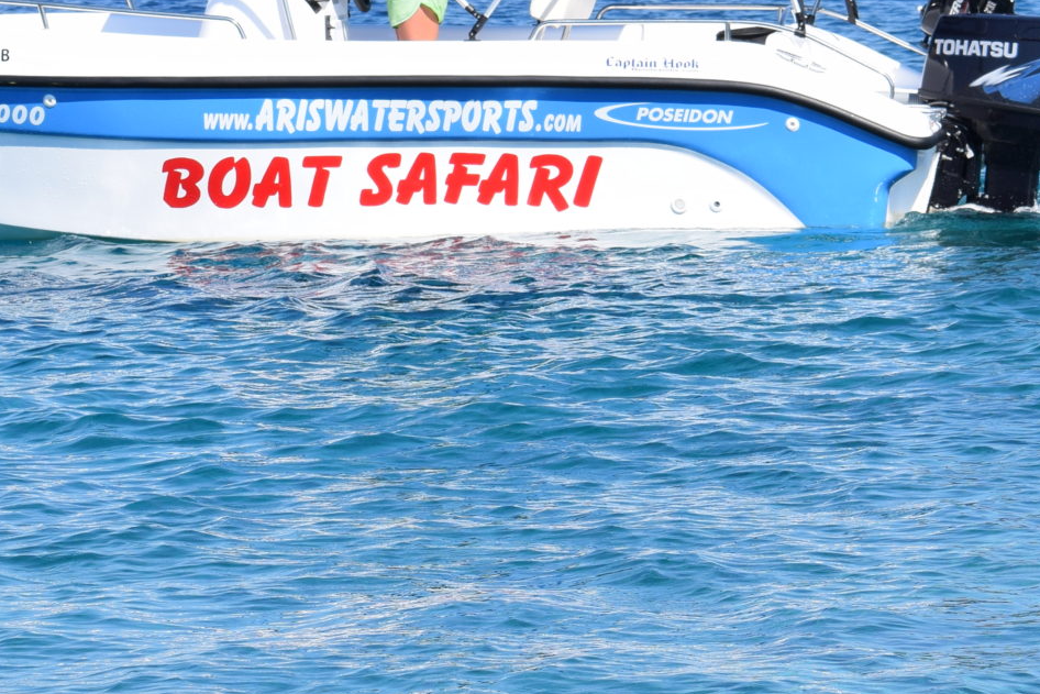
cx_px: 421
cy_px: 114
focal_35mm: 284
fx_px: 8205
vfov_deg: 4.8
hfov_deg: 7.3
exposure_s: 1/400
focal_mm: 70
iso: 200
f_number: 10
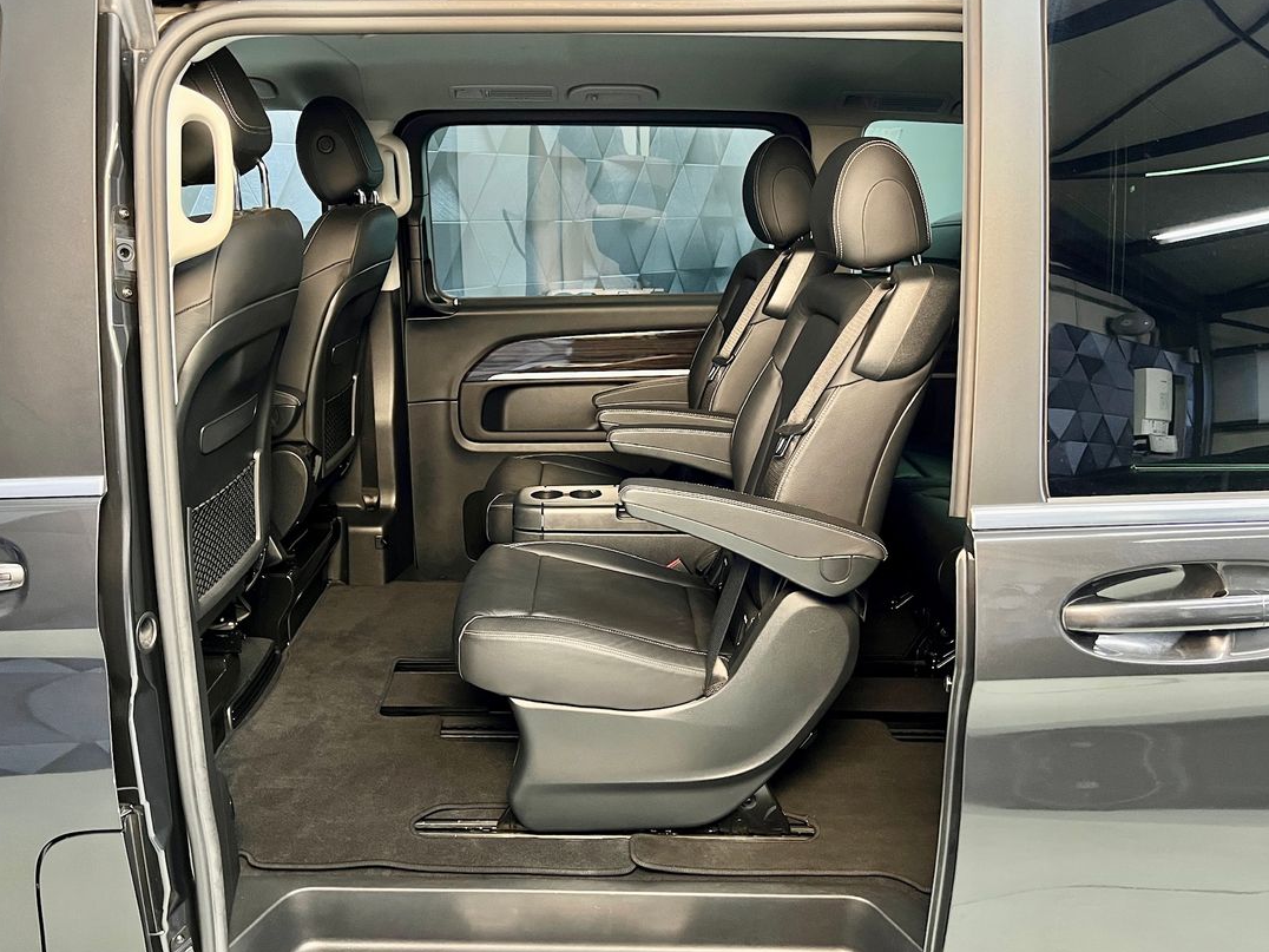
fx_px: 1063
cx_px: 572
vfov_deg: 48.2
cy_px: 506
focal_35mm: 29
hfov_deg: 61.5
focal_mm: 5.7
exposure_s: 1/42
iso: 500
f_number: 1.5
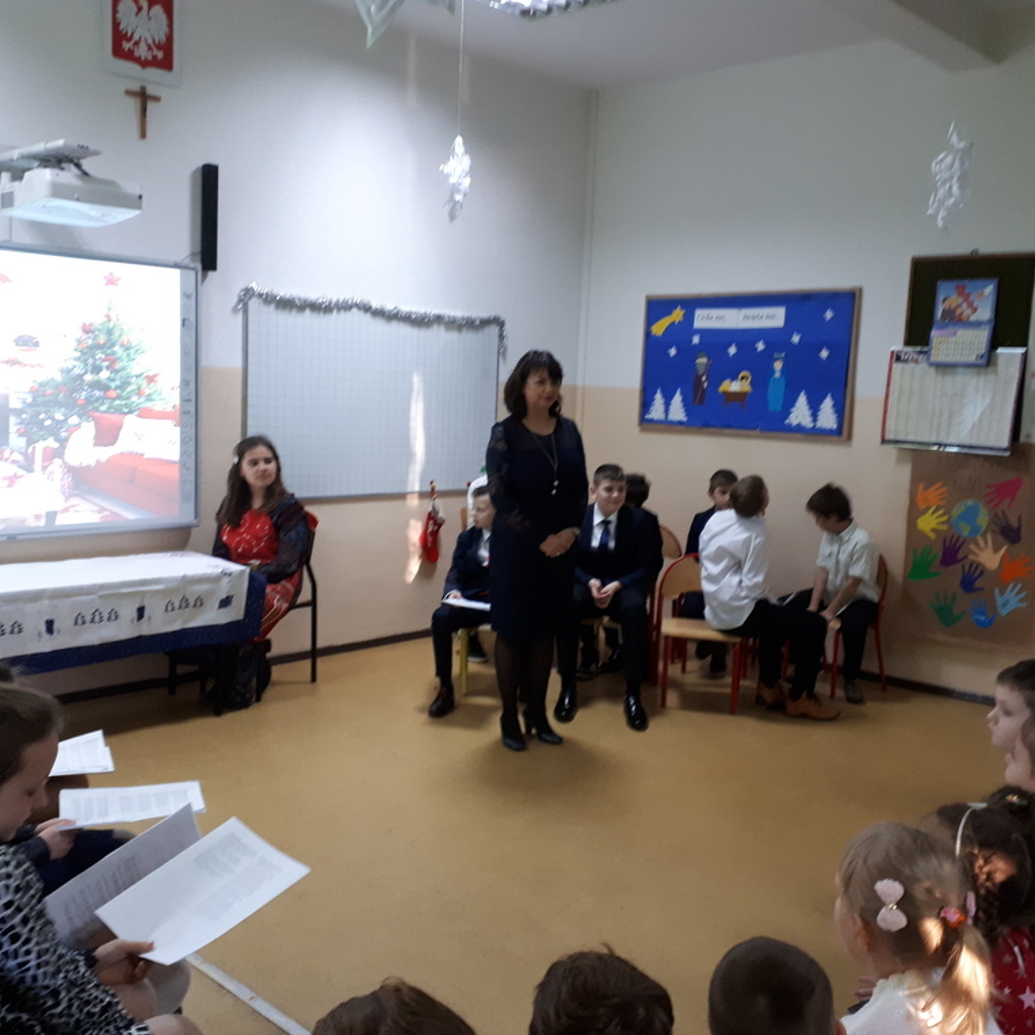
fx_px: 1082
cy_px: 516
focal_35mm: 32
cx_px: 531
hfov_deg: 51.1
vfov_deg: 51.1
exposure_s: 1/33
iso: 200
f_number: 1.9
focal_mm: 3.6
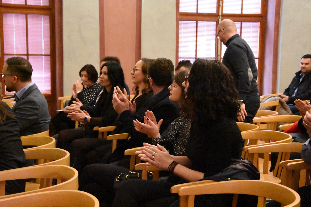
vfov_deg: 20.2
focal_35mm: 68
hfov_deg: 29.9
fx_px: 583
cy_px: 104
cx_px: 156
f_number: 5.6
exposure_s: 1/250
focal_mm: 45
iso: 25600
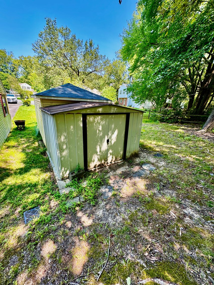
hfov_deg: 85.7
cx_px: 107
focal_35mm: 14
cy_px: 142
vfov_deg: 102.1
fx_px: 115
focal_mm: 2.22
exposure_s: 1/130
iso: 40
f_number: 2.2
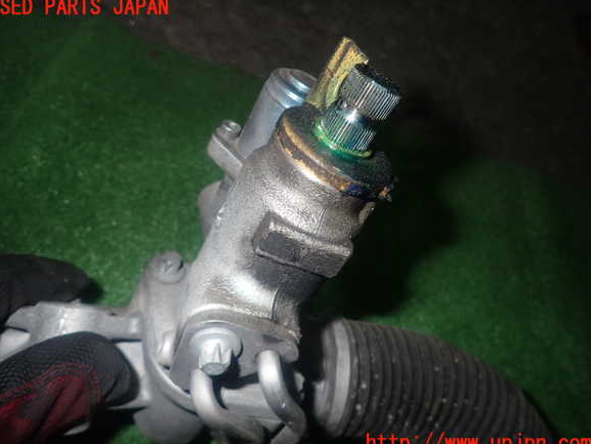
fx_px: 444
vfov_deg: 53.1
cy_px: 226
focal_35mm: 26
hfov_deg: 67.3
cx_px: 290
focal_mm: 4.5
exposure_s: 1/30
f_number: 5.6
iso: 200
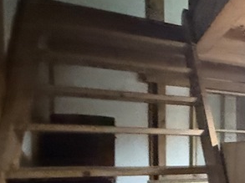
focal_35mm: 49
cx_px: 345
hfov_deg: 28.8
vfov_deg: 28.5
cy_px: 164
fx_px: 346
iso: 1250
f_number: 2.2
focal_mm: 2.22
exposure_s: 1/50
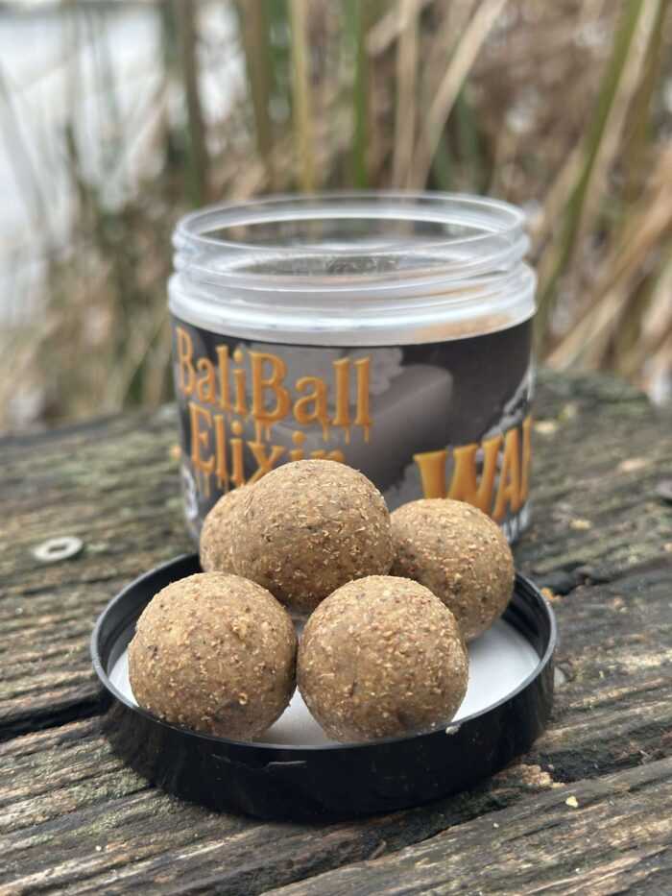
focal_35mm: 48
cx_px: 336
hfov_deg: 30.3
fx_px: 1242
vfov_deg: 39.7
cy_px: 448
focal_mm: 6.86
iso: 64
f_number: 1.78
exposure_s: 1/173
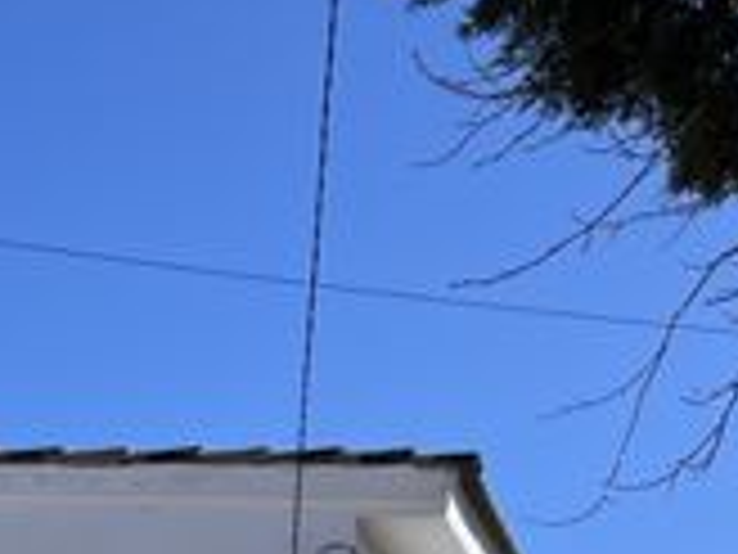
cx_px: -542
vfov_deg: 11.9
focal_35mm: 112
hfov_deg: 15.4
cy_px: 1067
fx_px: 2388
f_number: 1.6
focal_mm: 5.1
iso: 50
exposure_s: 1/4149
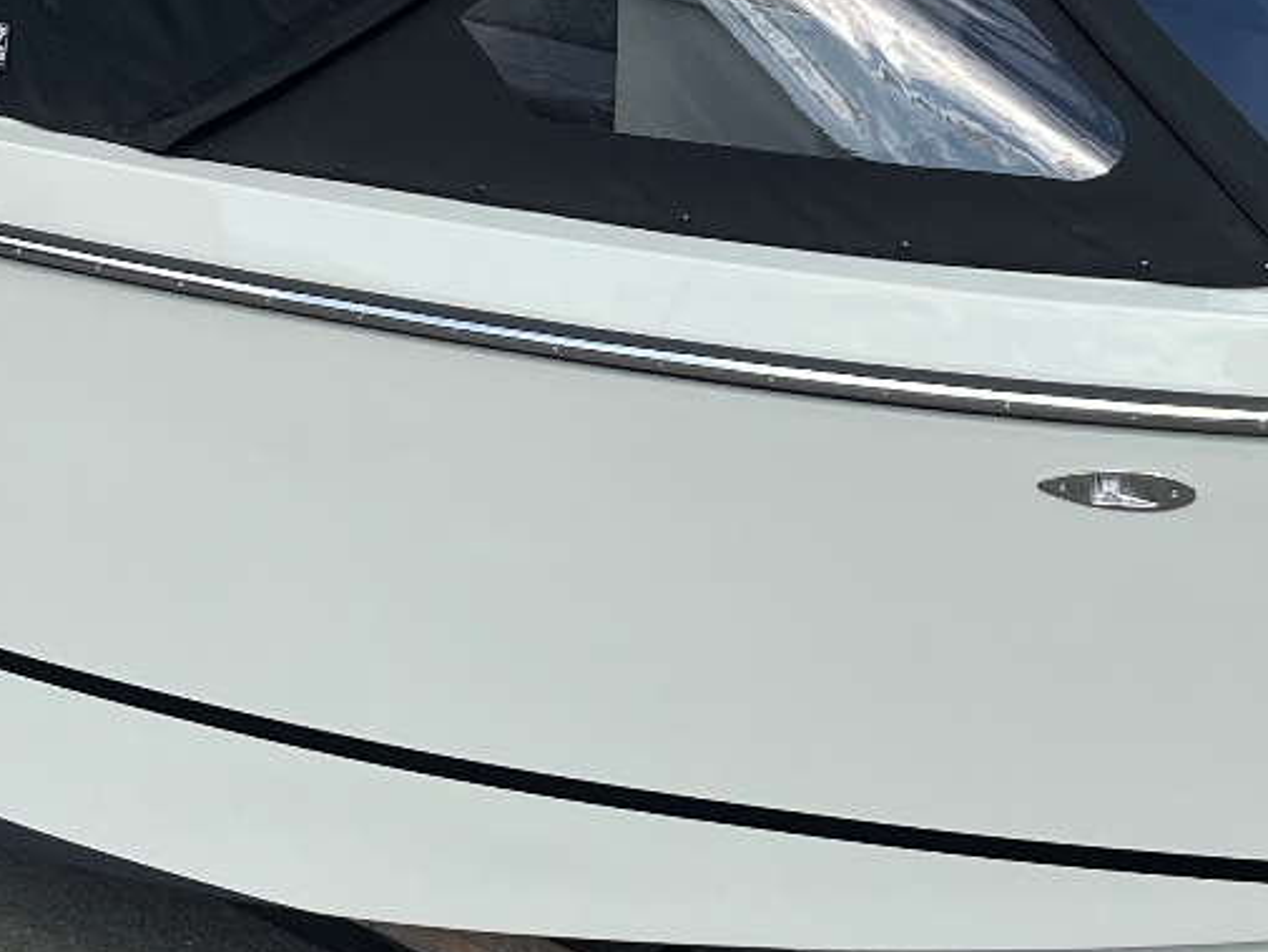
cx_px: 687
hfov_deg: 23.5
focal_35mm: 83
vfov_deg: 17.8
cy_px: 374
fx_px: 3041
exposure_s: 1/2967
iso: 50
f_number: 1.6
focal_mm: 5.1
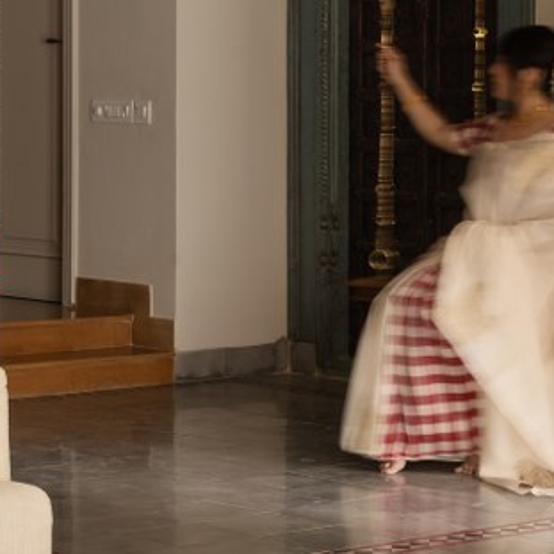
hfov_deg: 13.3
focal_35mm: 131
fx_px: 2372
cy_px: 128
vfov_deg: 13.3
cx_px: 216
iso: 125
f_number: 10
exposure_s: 1.6
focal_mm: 50
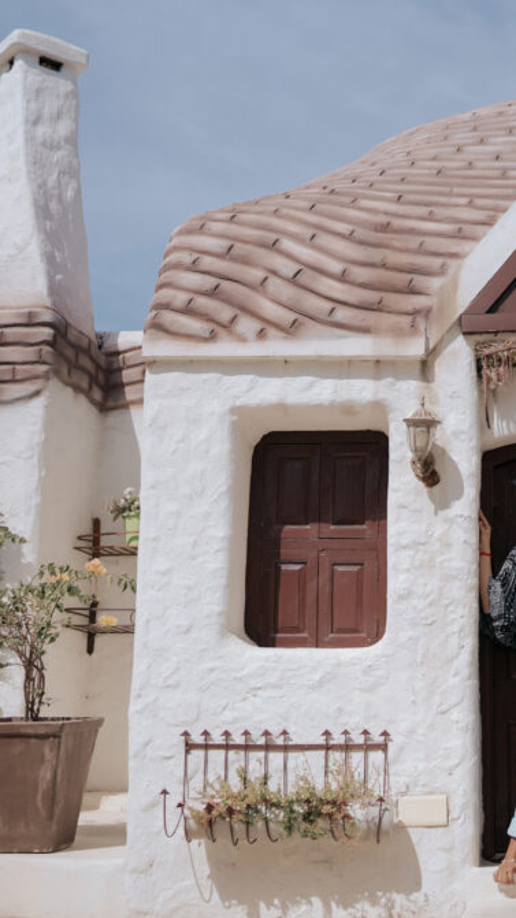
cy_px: 458
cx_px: 569
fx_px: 1363
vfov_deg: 37.2
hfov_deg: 20.4
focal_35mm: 56
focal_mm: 35
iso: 50
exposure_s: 1/6400
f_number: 1.8
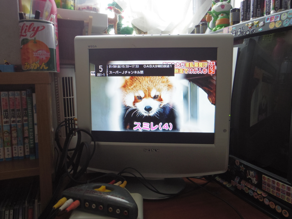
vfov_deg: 51.4
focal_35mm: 27
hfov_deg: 65.3
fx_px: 228
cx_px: 146
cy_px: 110
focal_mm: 5
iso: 500
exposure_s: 1/50
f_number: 2.8
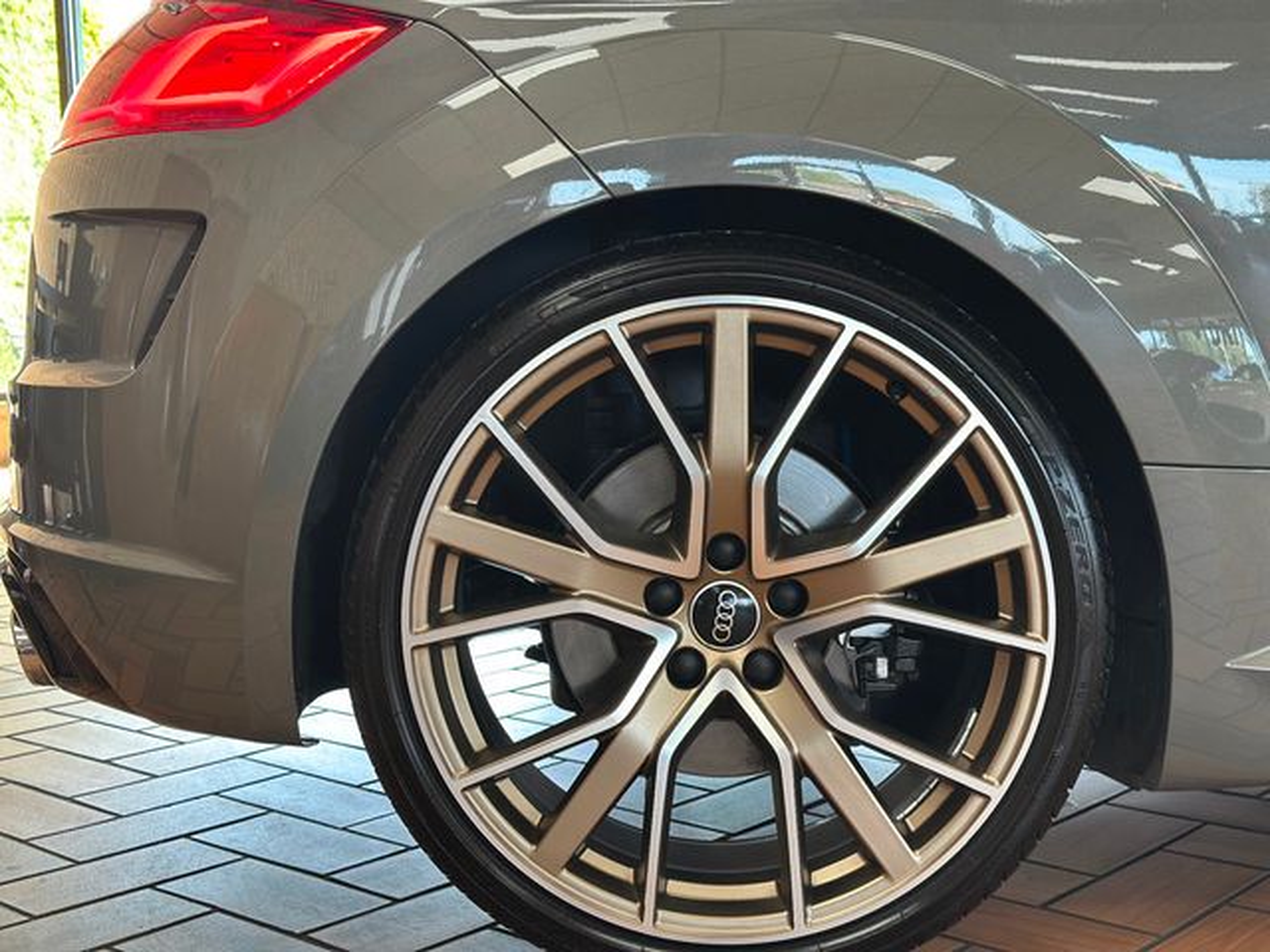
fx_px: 1761
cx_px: 635
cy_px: 476
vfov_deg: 30.3
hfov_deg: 39.7
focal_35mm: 48
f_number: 1.78
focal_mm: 6.86
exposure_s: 1/120
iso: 160
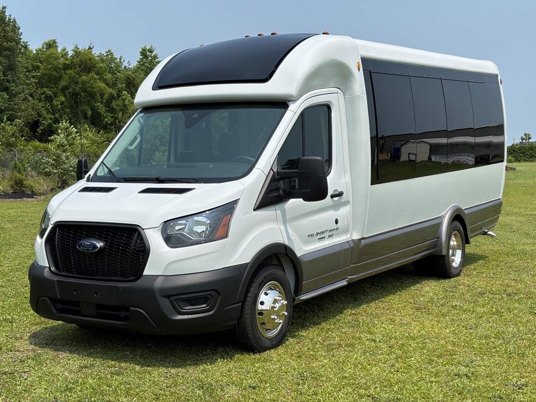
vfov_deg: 28.0
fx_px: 805
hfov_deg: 36.8
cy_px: 201
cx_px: 268
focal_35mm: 52
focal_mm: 5.96
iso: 40
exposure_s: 1/3937
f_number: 1.6
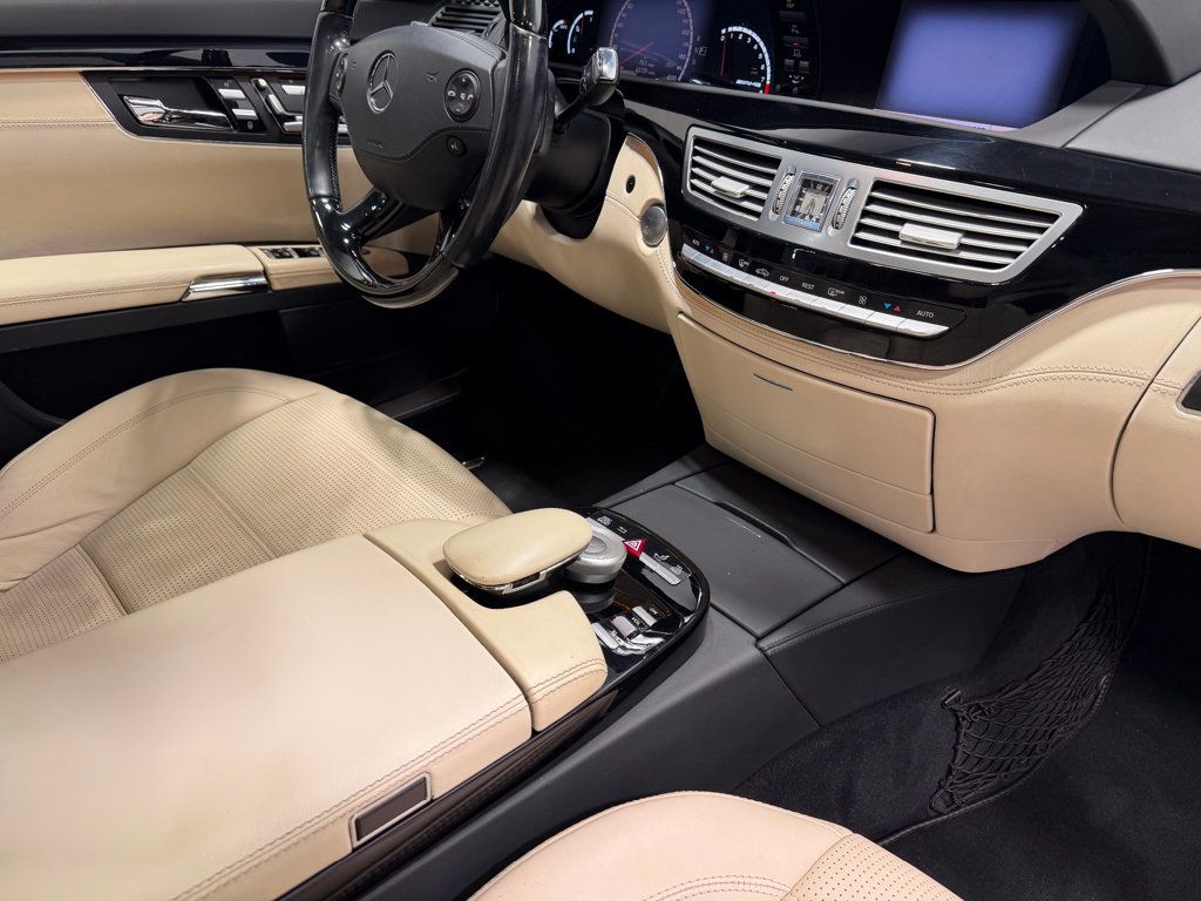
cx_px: 600
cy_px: 450
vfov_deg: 56.8
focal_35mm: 24
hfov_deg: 71.6
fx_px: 833
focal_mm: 6.76
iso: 100
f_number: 1.78
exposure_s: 1/63
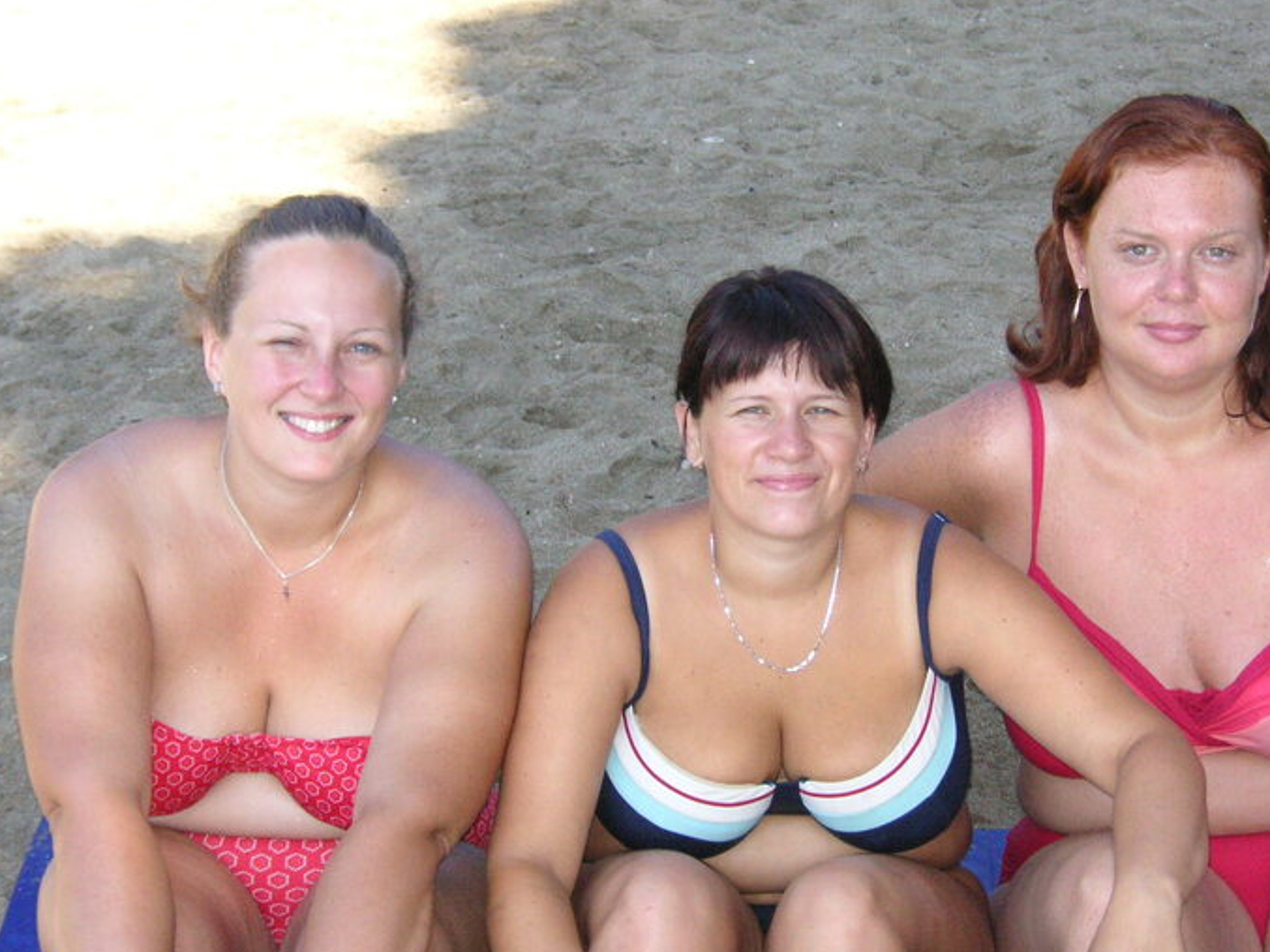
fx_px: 2862
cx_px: 634
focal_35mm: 78
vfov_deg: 18.9
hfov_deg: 25.0
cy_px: 461
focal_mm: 11
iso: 160
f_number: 4
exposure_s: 1/500
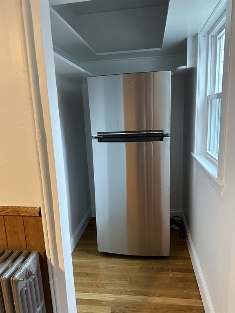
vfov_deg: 71.6
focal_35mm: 24
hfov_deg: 56.8
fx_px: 217
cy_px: 156
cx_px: 118
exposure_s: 1/60
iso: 500
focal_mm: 6.86
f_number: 1.78
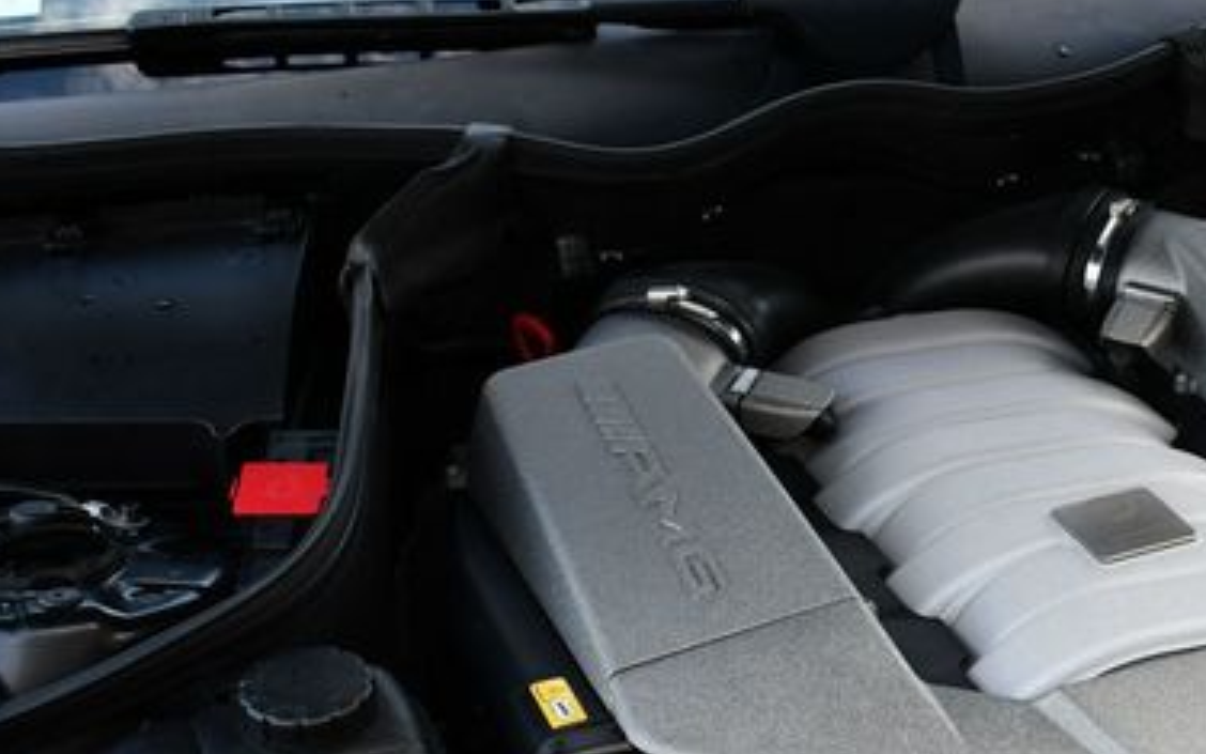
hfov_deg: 27.7
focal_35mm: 73
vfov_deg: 17.7
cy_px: 571
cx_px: 959
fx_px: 2399
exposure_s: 1/250
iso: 400
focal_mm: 21
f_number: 4.5
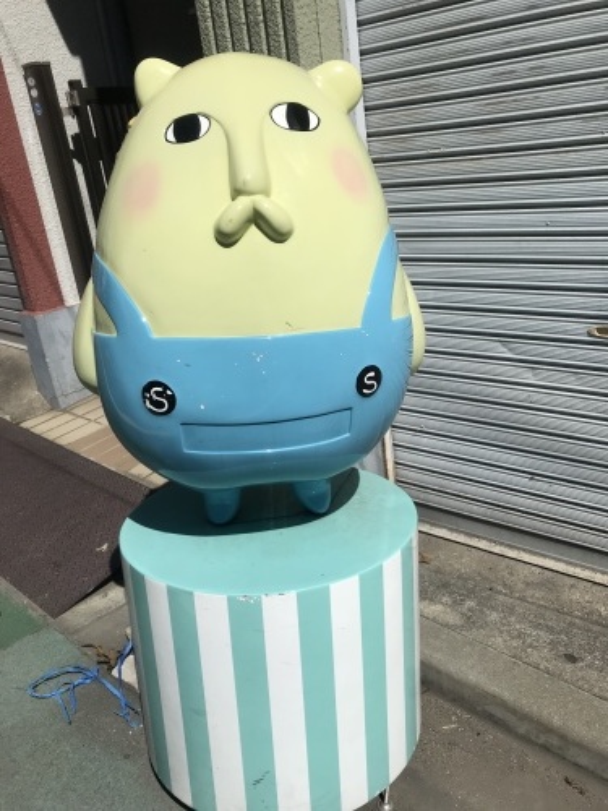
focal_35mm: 28
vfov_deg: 63.4
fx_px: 656
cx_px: 304
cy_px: 406
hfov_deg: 49.7
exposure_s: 1/8000
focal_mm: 3.99
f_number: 1.8
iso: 20
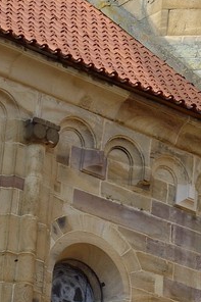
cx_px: 386
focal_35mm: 297
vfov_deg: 6.9
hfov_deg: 4.6
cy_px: -136
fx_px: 2490
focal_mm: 55
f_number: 11
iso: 200
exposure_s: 1/250
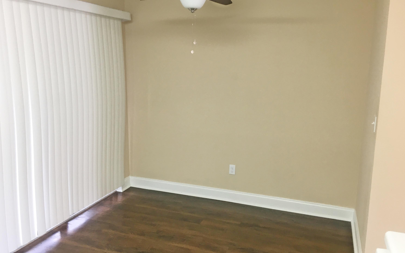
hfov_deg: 61.2
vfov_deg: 40.6
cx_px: 202
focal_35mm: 31
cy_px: 127
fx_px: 342
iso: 64
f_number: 2.2
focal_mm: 4.15
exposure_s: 1/30
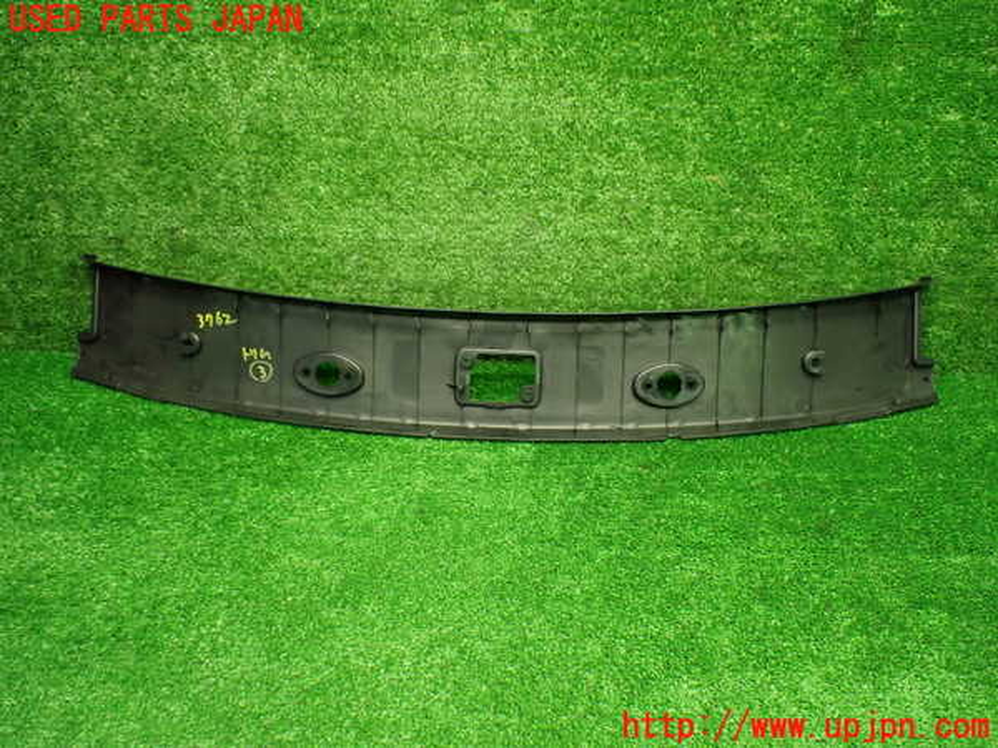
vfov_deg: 46.8
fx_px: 865
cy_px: 374
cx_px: 499
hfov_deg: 60.0
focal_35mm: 30
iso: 800
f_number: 2.3
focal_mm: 5.4
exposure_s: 1/125
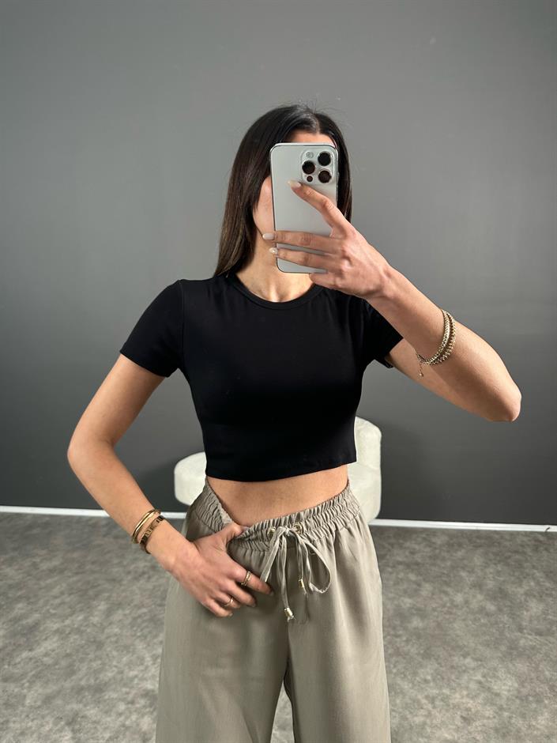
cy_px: 372
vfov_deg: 71.6
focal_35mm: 24
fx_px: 515
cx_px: 278
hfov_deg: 56.8
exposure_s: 1/121
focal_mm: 6.86
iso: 200
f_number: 1.78
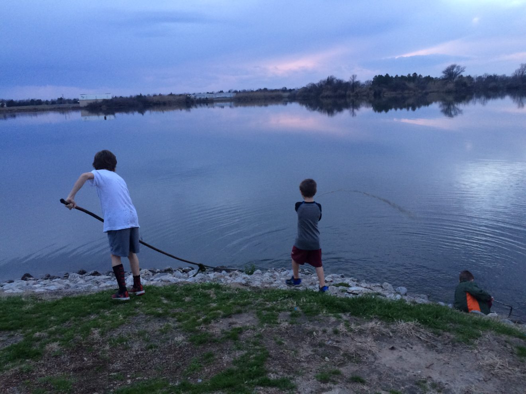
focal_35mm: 29
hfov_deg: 61.7
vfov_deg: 48.2
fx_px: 441
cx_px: 263
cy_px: 197
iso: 64
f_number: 2.2
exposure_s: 1/30
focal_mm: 4.15
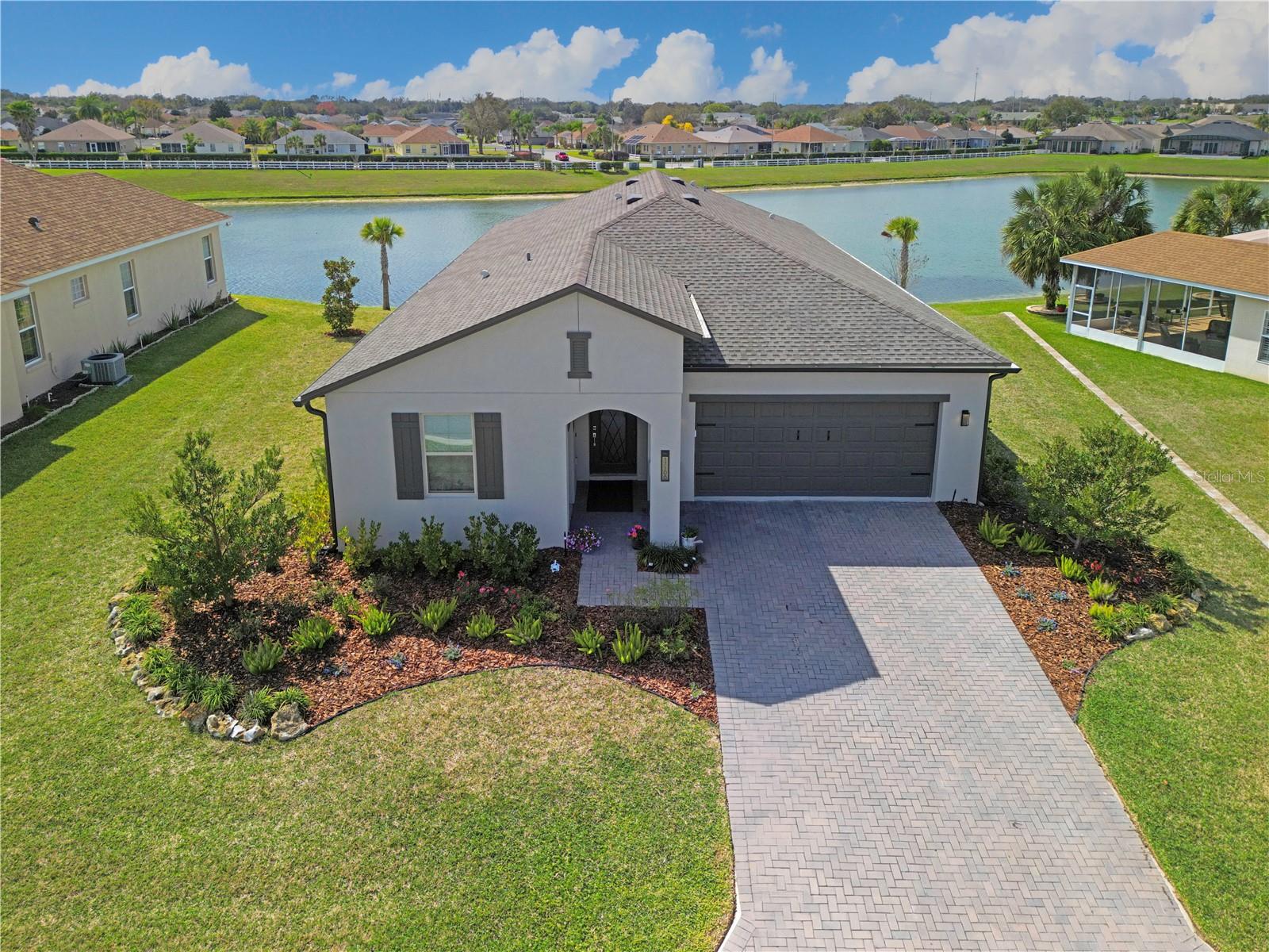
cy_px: 476
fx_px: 880
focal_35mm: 24
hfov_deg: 71.6
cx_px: 634
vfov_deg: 56.8
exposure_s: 1/30
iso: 100
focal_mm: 6.72
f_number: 1.7
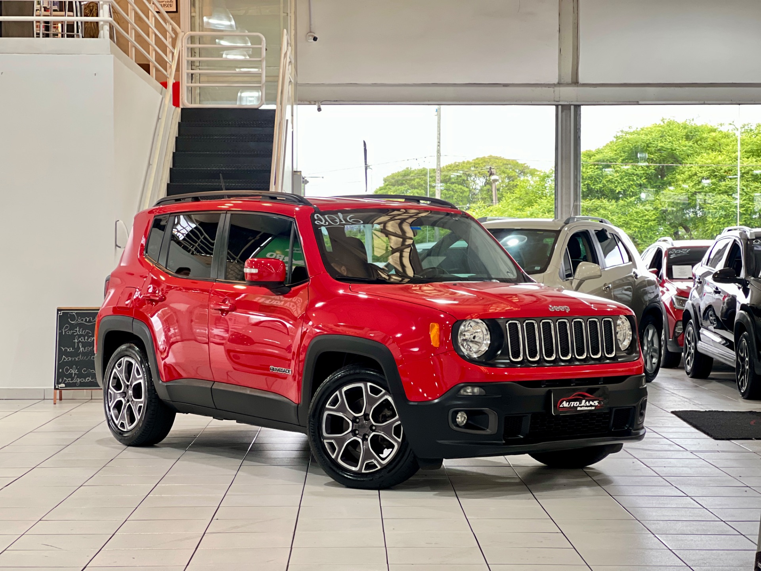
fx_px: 1693
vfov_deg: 19.1
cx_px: 380
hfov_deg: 25.3
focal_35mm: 77
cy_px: 286
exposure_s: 1/40
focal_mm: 9
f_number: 2.8
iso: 320
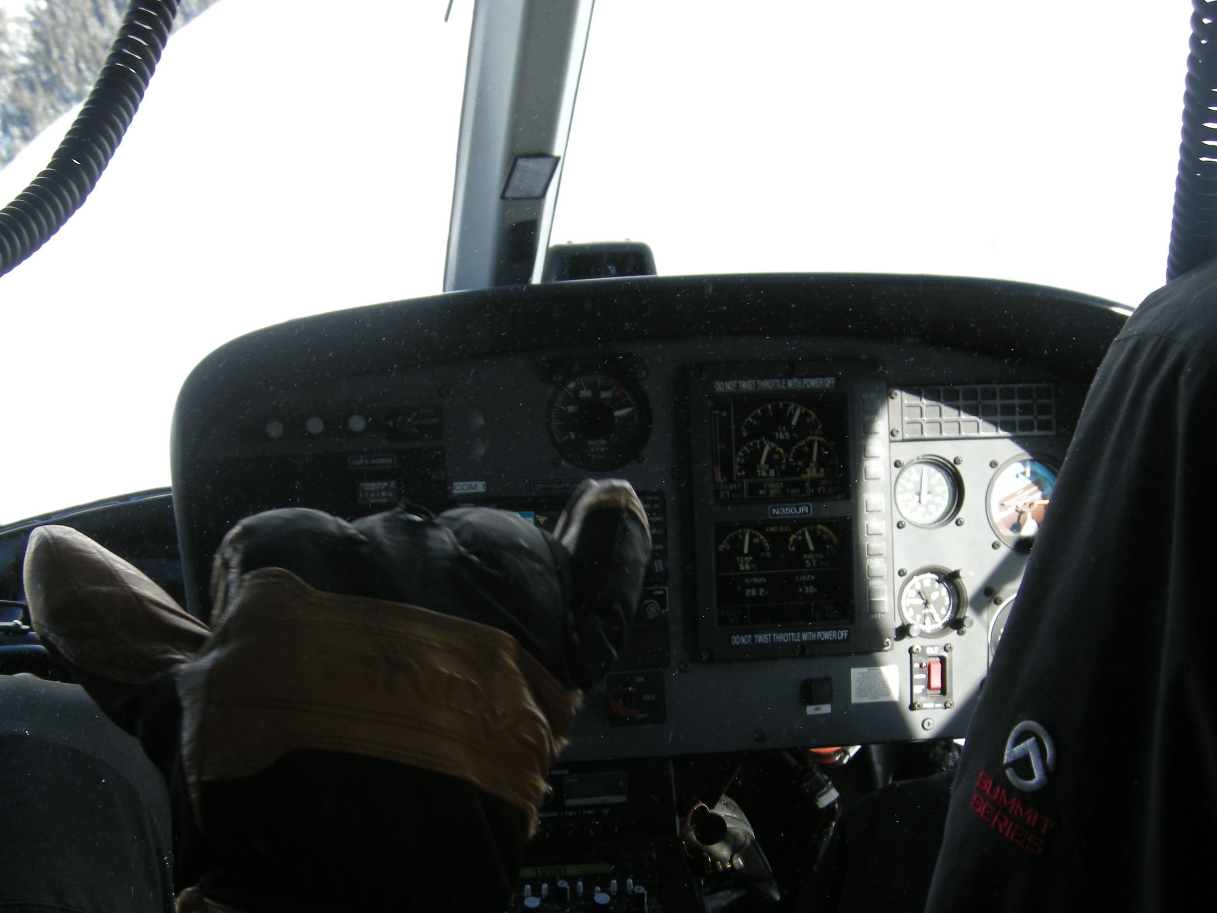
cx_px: 578
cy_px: 646
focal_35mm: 50
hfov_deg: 38.2
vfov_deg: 28.8
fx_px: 1758
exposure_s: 1/217
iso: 64
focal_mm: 7.5
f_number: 3.4
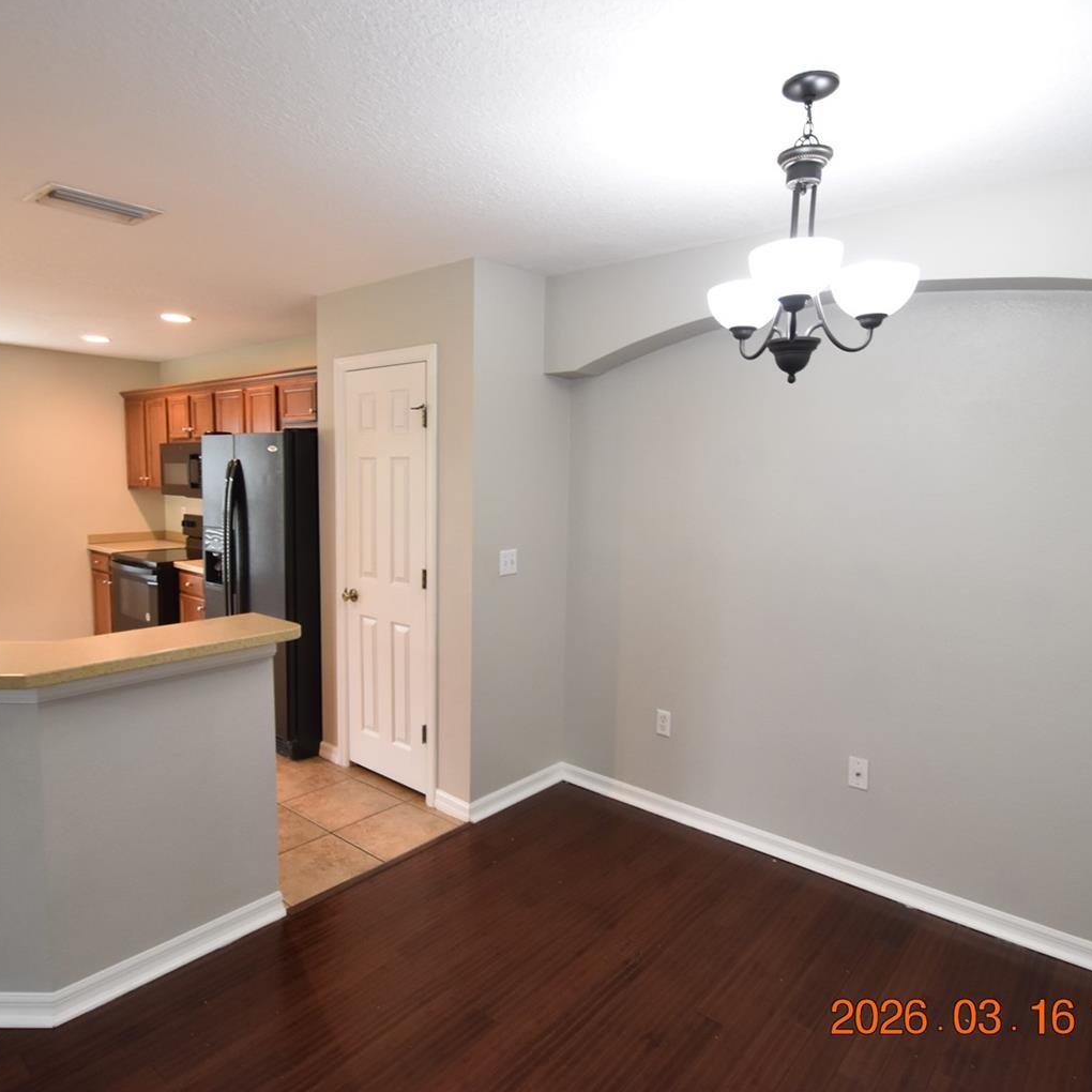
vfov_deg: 74.8
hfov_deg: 74.8
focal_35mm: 20
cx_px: 515
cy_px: 532
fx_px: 714
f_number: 3.5
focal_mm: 10
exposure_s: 1/60
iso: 800
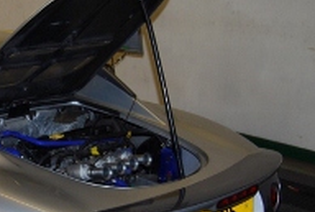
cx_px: 10
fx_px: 675
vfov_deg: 17.7
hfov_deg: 25.2
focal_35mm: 77
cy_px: 161
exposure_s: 1/60
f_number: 3.8
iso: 200
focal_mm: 22
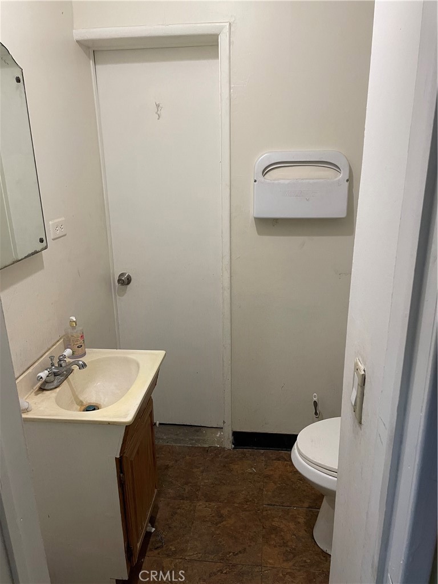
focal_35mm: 26
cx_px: 219
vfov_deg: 67.3
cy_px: 292
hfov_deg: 53.1
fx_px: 439
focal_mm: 4.2
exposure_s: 1/60
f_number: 1.6
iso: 200
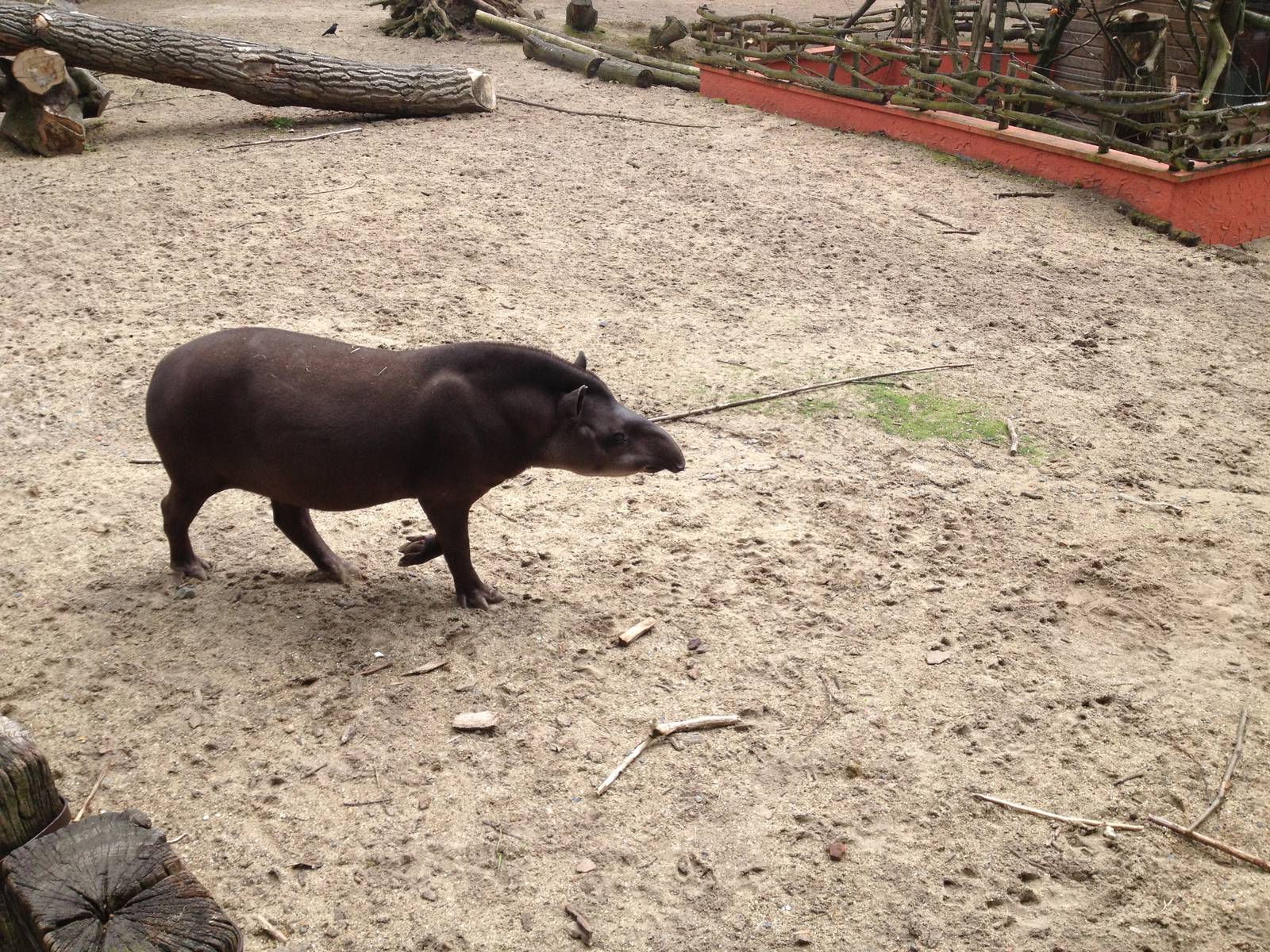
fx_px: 1284
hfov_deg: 52.6
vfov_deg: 40.7
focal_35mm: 35
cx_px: 635
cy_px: 476
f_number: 2.4
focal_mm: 4.28
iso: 50
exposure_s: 1/415
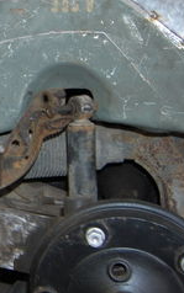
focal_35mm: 74
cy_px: 74
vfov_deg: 27.5
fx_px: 593
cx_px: -99
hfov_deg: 16.0
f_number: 3.5
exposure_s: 1/60
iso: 400
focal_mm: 18
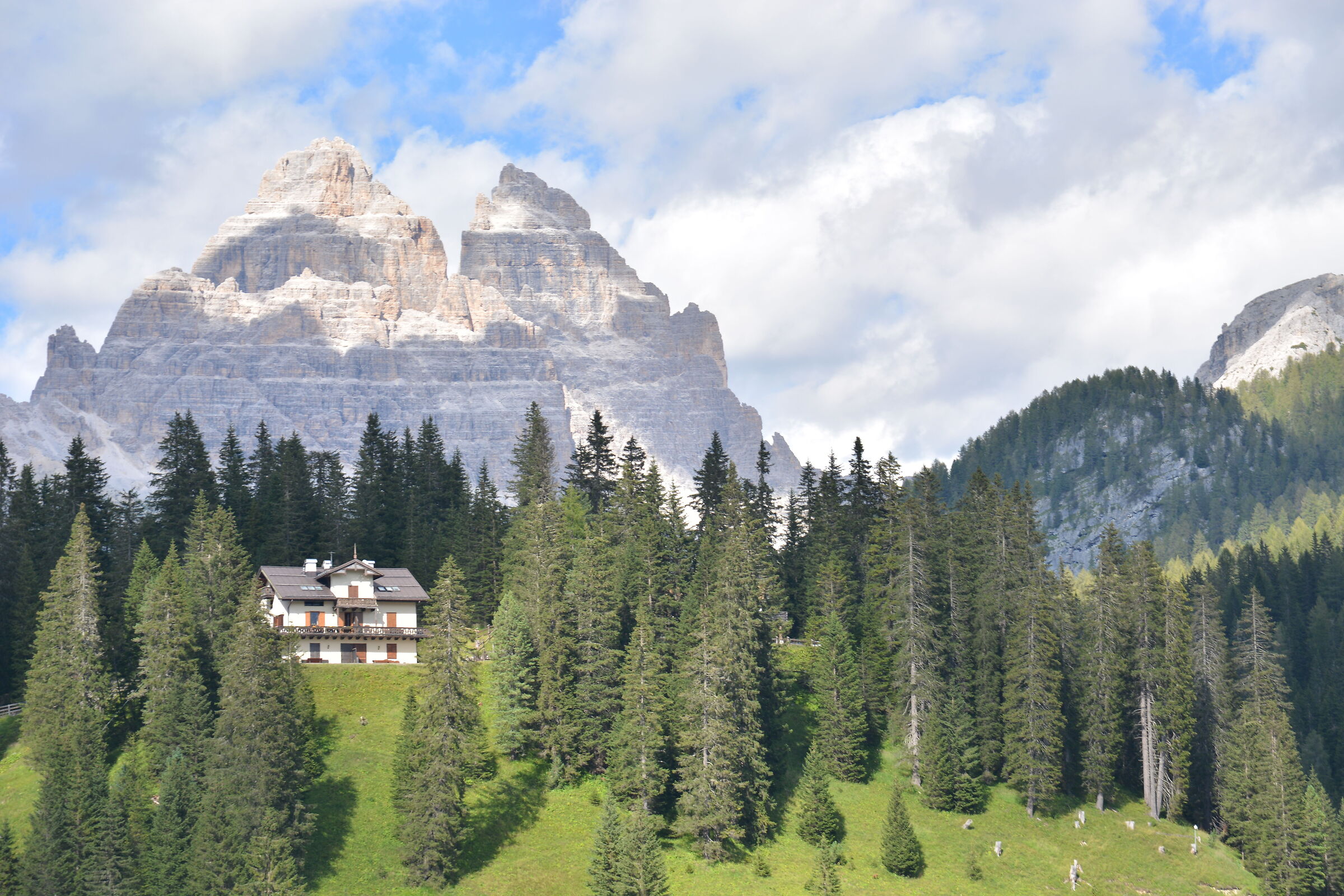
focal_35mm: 105
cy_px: 448
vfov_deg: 13.0
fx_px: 3920
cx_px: 672
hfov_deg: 19.5
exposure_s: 1/60
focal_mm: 70
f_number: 7.1
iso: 100
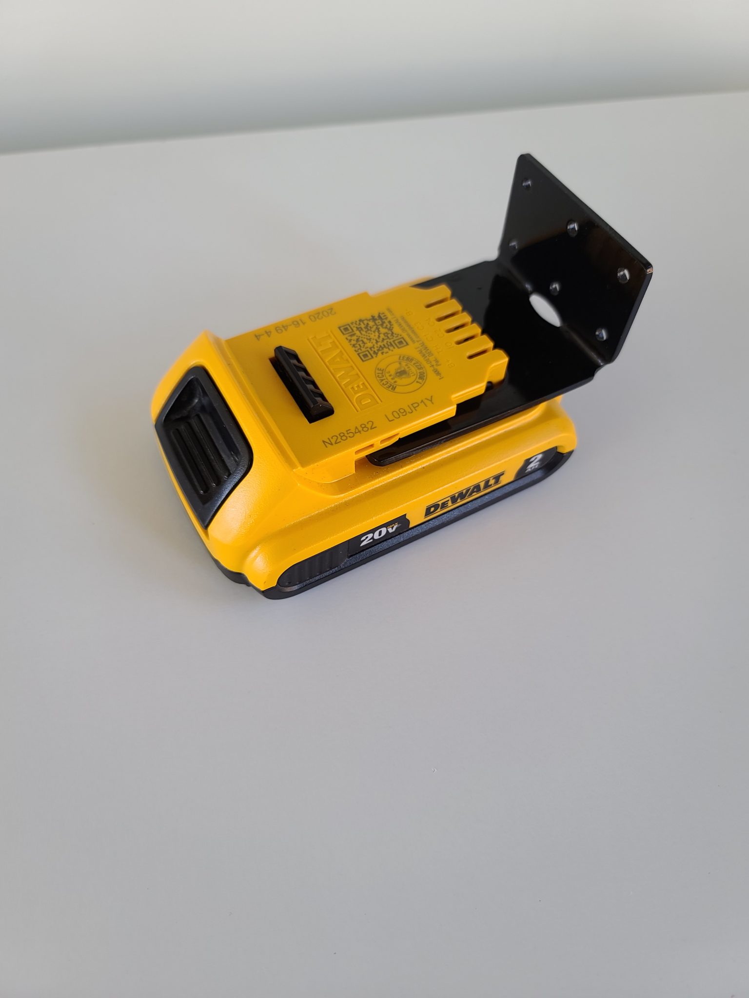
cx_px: 374
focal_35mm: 25
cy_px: 499
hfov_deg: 54.9
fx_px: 721
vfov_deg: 69.4
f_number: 1.8
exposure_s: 1/50
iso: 50
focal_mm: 7
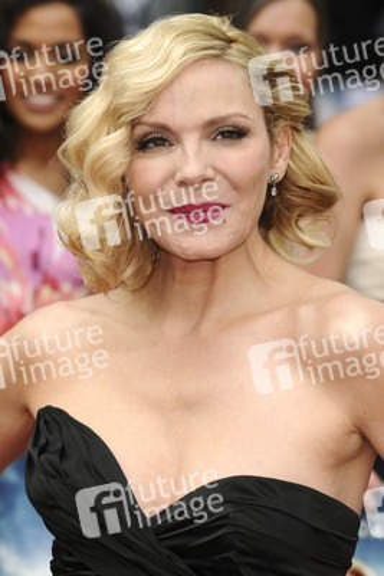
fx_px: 2518
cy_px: 288
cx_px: 192
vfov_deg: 13.0
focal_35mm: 158
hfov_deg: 8.7
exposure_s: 1/200
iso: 400
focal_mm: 105
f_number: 5
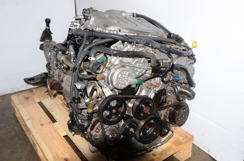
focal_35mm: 36
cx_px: 122
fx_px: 243
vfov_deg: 36.7
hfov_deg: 53.2
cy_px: 80
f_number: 4.5
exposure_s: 1/100
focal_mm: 24
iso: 100
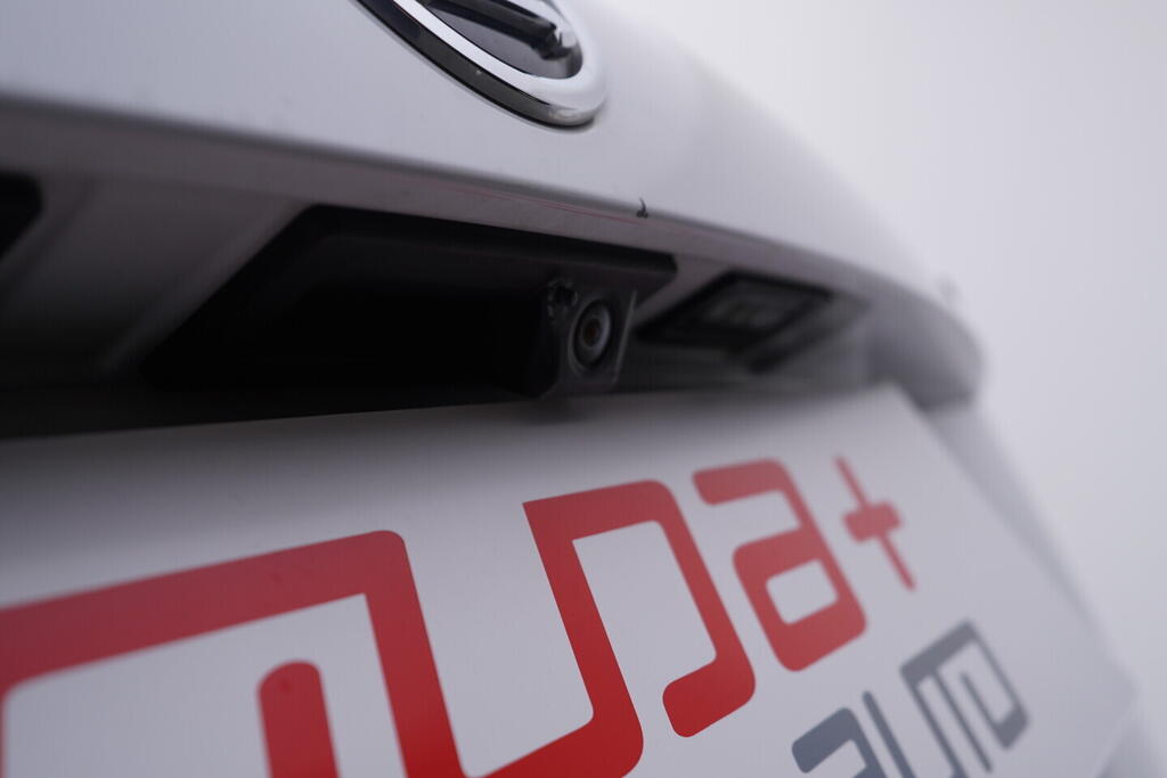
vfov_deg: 36.9
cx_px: 584
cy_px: 389
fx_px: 1167
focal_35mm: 36
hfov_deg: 53.1
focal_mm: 24
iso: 125
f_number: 4.5
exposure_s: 1/100
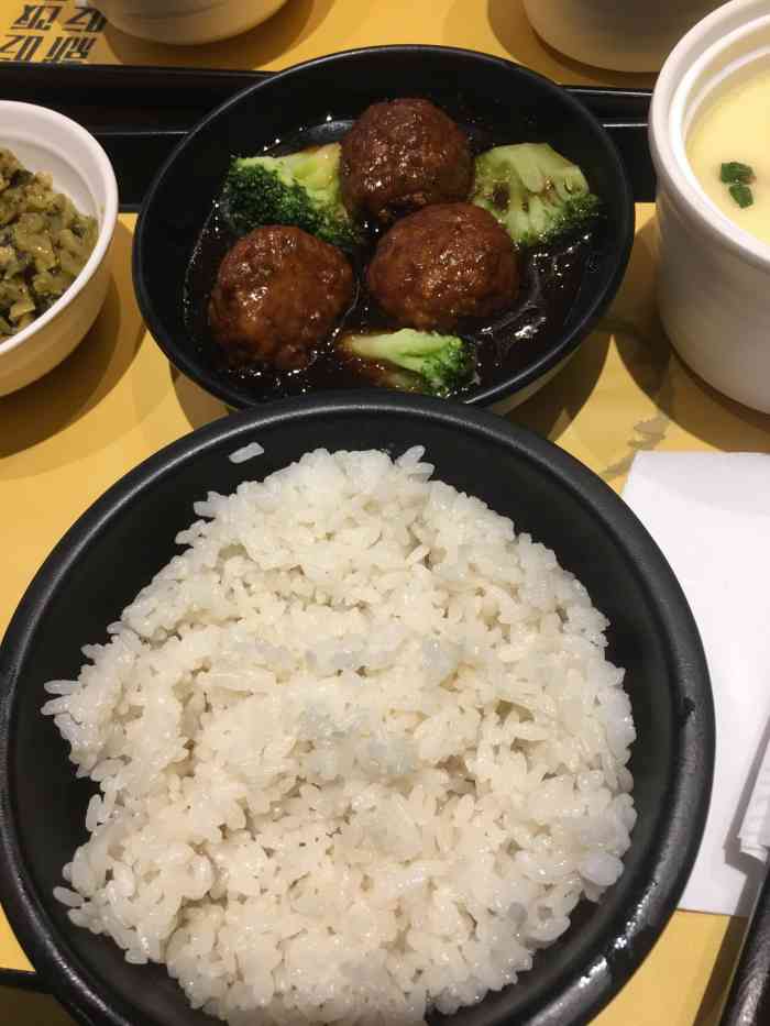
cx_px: 385
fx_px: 860
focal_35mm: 29
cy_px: 513
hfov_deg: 48.2
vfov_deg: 61.7
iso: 40
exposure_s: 1/17
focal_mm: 4.15
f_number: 2.2
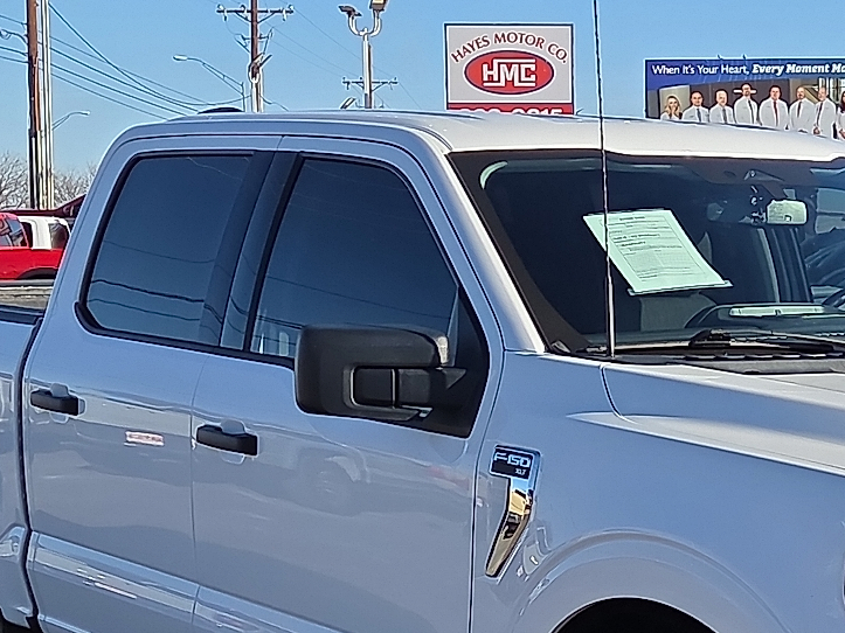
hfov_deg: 20.8
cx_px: 686
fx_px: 2270
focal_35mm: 93
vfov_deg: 15.7
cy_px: 575
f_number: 1.8
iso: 25
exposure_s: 1/1667
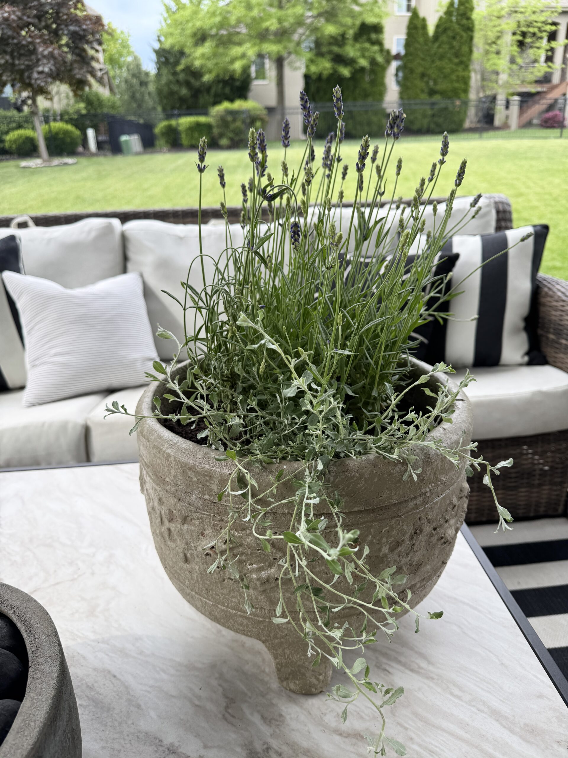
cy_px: 379
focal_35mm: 24
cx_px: 284
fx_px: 525
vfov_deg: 71.6
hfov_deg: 56.8
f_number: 1.78
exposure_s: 1/792
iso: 80
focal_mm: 6.76
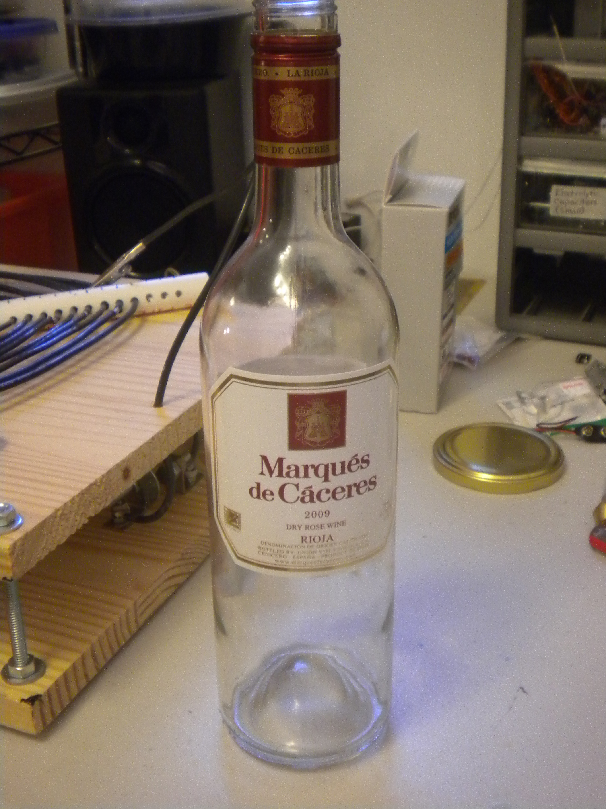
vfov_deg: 45.8
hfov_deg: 35.1
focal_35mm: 41
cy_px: 404
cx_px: 303
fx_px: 957
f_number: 3.5
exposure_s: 1/29
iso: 400
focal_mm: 7.4
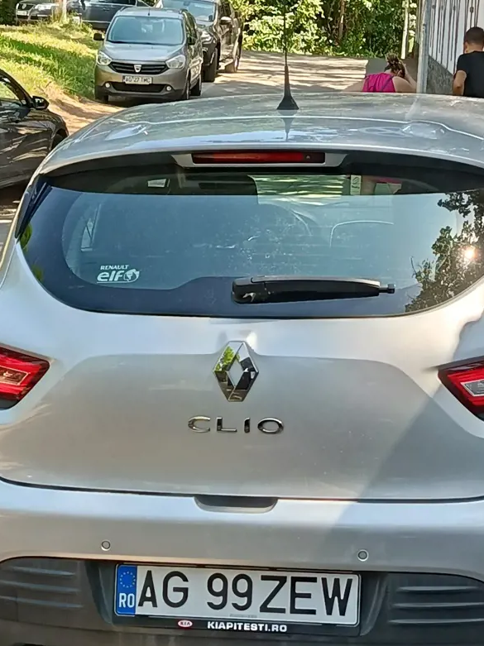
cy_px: 499
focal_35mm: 82
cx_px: 254
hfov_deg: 18.0
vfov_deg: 23.6
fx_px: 1530
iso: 77
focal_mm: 5.24
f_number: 1.7
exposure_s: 1/100
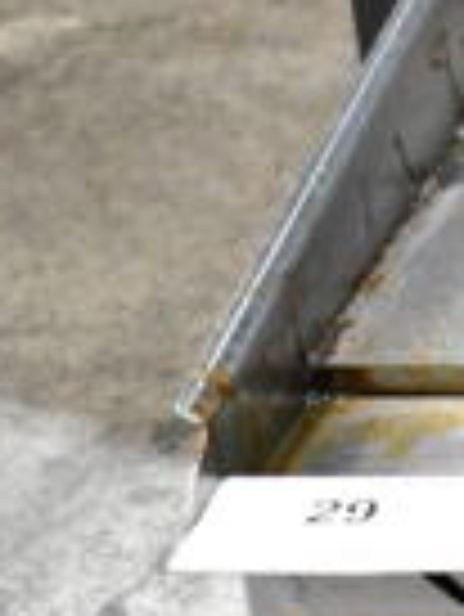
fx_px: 3212
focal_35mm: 180
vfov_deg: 10.9
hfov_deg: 7.4
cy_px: 544
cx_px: 1315
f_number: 4.2
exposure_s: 1/250
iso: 6400
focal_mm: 28
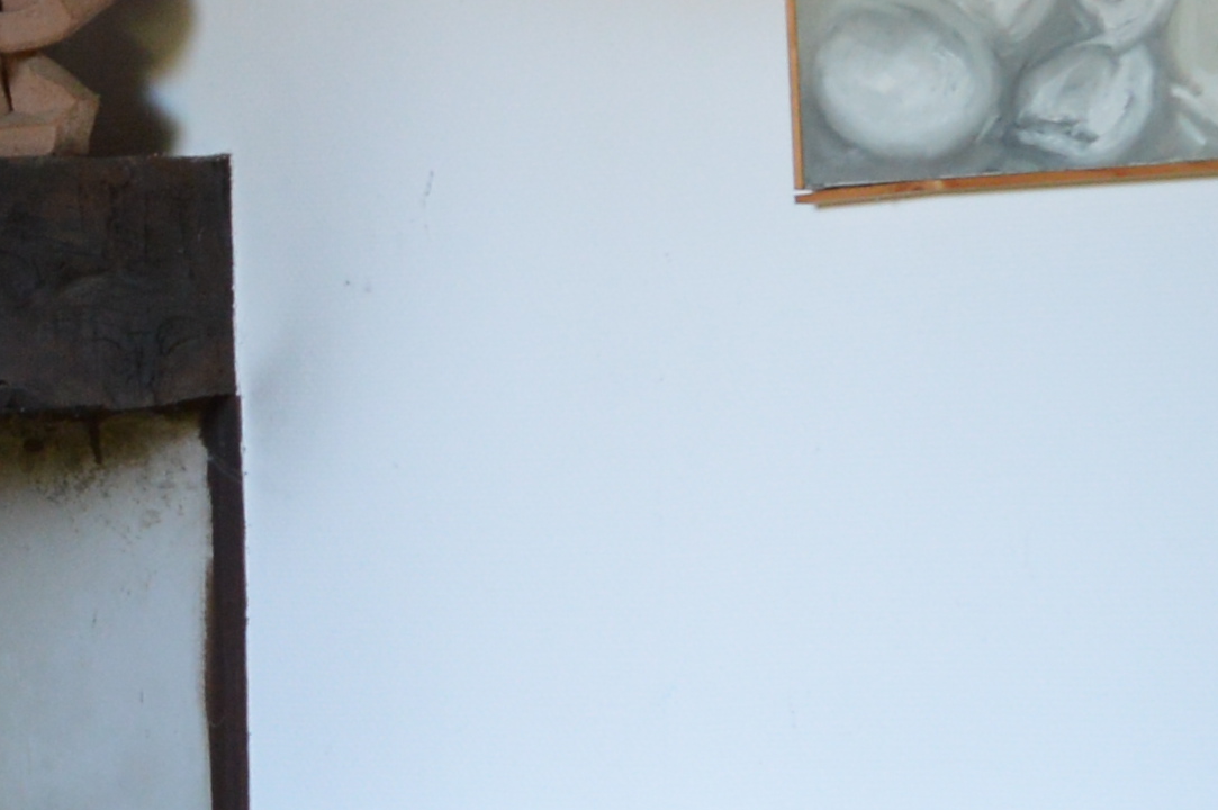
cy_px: 871
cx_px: -757
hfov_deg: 12.8
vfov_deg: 9.1
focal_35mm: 150
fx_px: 5070
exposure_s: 1/25
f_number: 3.5
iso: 400
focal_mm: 18
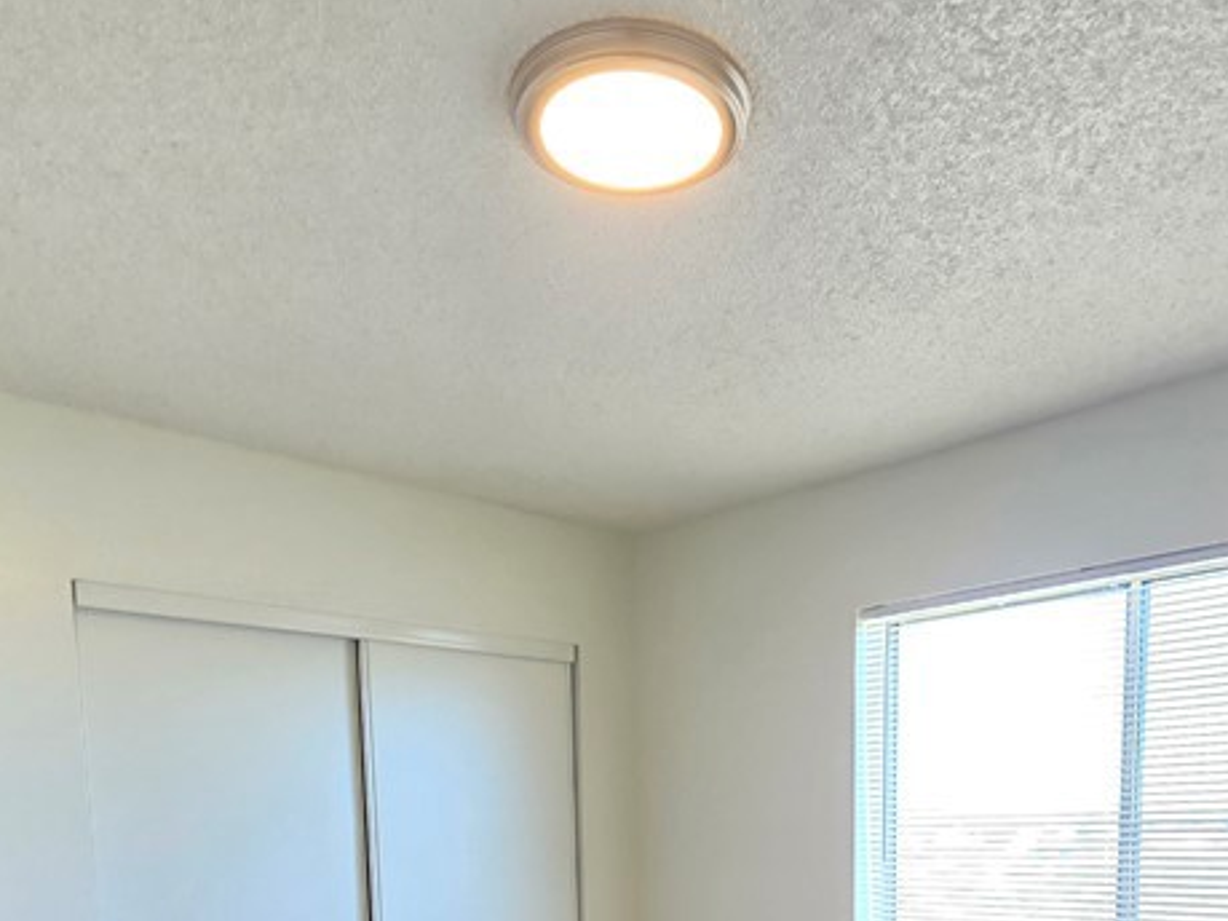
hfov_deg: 61.5
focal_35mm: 29
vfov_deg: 40.7
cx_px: 674
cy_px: 964
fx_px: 1029
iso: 160
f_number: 2.2
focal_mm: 2.2
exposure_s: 1/60
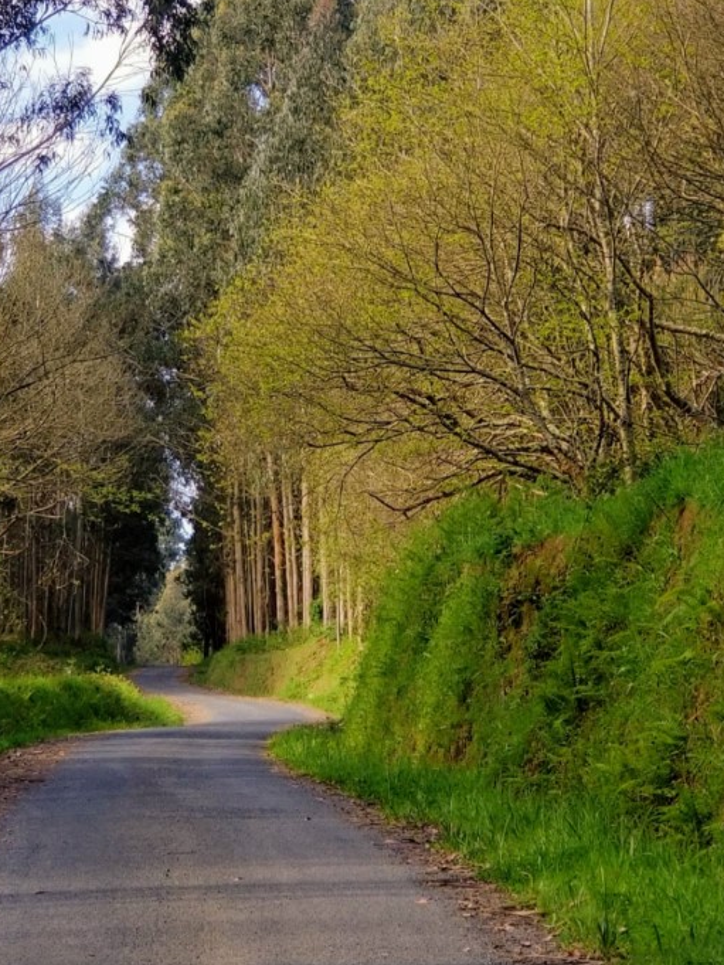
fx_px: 3067
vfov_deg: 17.8
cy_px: 333
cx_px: 273
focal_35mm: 110
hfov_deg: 13.5
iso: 25
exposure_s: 1/270
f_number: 2.4
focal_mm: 6
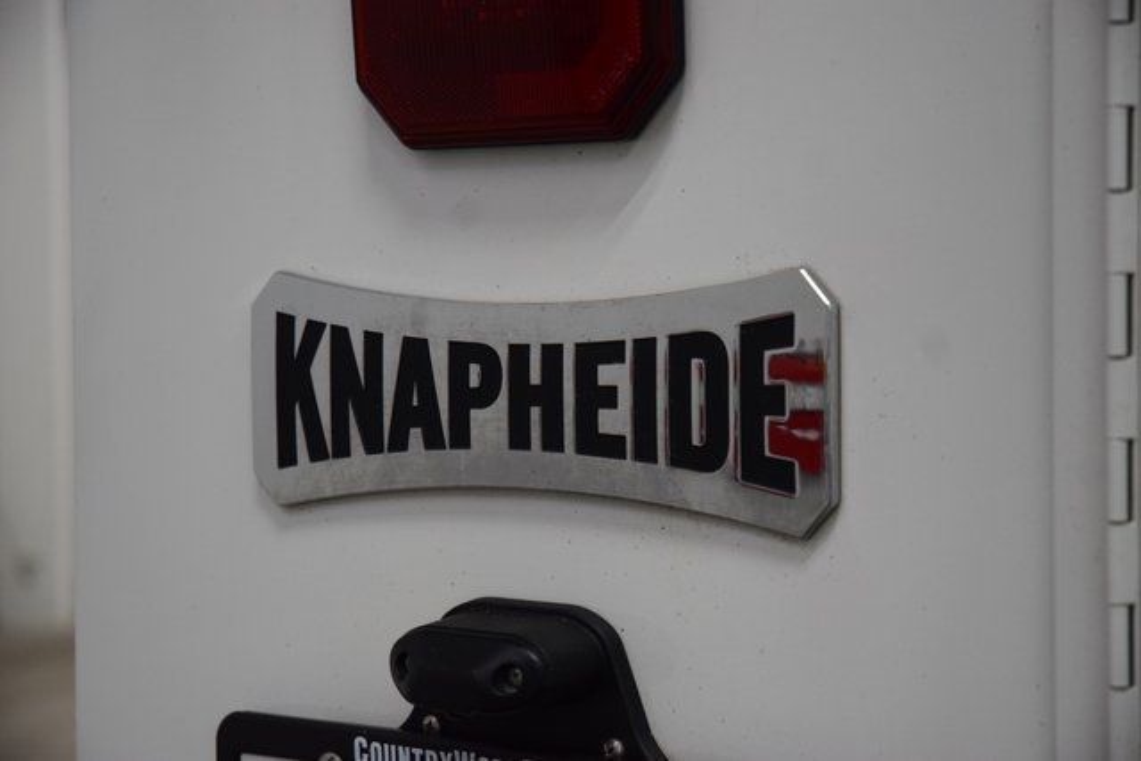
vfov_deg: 13.0
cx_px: 570
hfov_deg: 19.5
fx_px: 3328
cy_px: 380
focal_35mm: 105
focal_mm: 70
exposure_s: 1/125
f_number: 5
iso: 1600
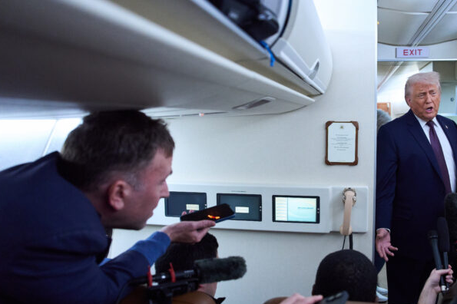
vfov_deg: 42.3
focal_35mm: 31
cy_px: 147
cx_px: 284
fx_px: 393
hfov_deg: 59.6
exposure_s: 1/125
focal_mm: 24
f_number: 2.8
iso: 5000
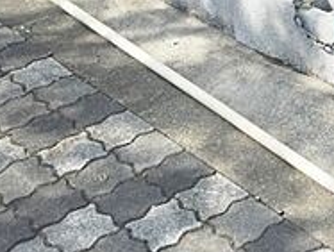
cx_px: 534
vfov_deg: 13.9
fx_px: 957
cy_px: -147
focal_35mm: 99
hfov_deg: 17.4
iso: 32
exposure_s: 1/1464
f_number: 2.2
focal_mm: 4.15
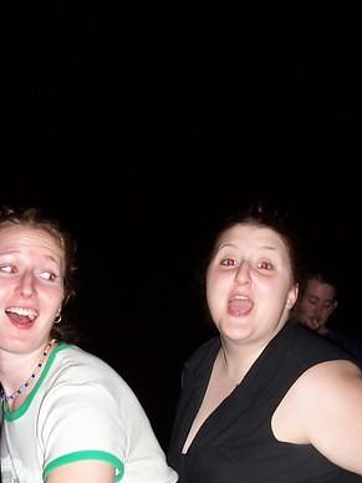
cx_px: 159
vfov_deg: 31.0
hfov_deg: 24.0
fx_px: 851
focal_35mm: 61
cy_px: 377
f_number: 2.8
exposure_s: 1/60
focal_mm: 5.6
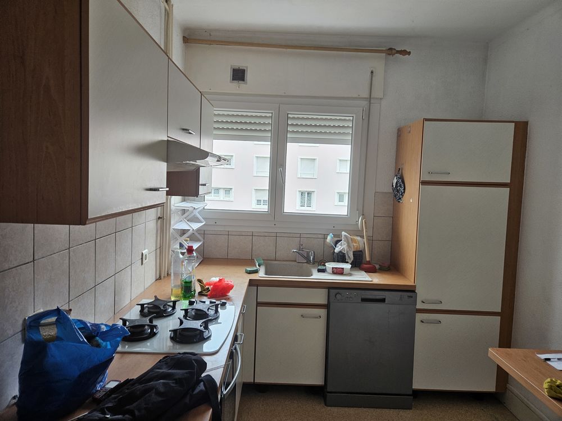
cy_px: 210
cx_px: 281
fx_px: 373
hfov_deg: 73.9
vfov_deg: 58.9
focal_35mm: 23
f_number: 1.8
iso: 125
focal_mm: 5.4
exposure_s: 1/100
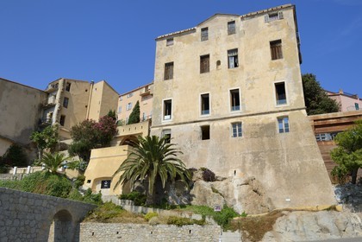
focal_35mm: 31
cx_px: 181
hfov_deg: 60.3
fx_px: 312
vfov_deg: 42.3
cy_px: 121
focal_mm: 31
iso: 200
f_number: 16
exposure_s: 1/200
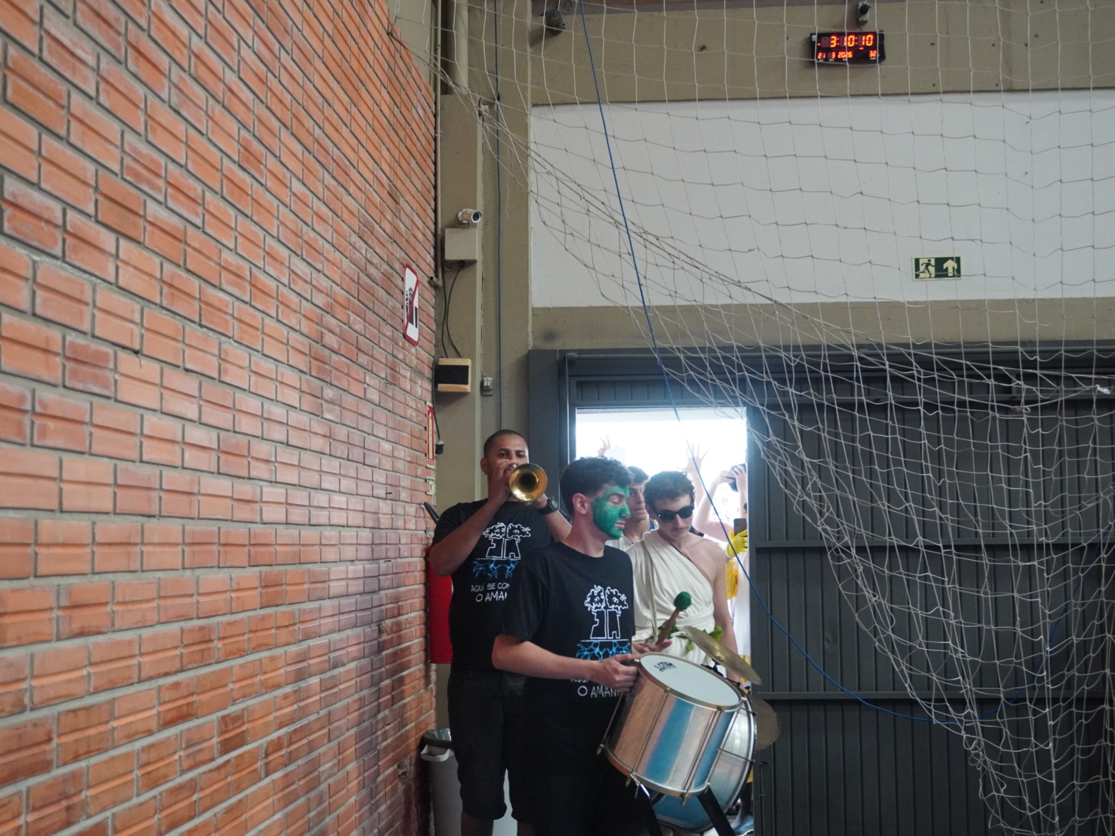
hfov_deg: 42.5
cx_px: 576
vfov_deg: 32.5
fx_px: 1435
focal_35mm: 45
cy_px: 423
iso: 3200
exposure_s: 1/160
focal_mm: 27
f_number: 4.5
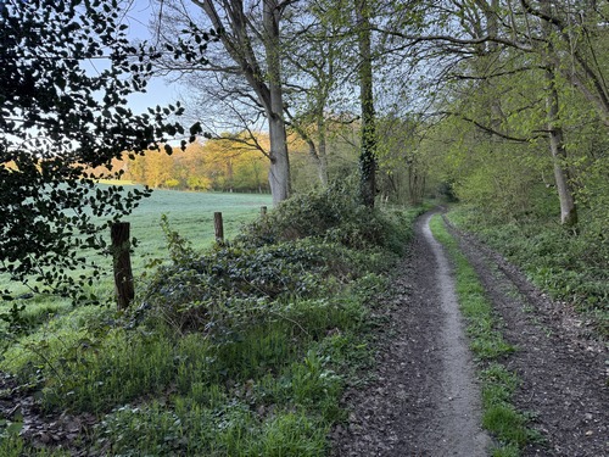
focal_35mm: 24
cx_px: 304
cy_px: 228
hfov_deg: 71.6
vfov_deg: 56.8
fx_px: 422
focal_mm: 6.76
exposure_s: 1/243
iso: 125
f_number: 1.78
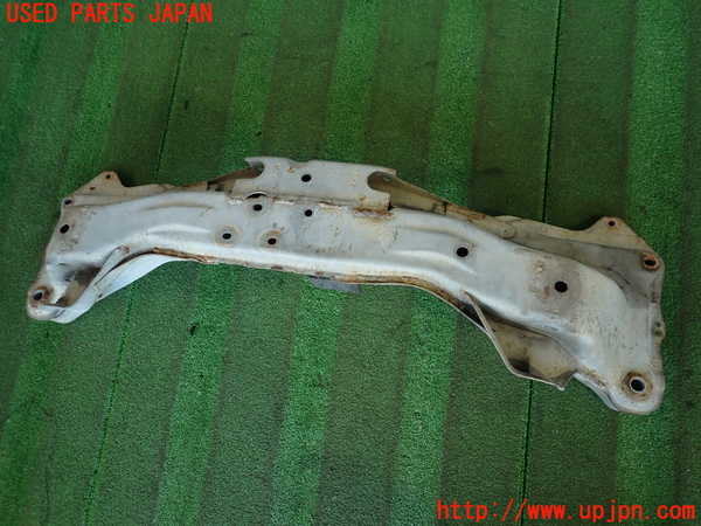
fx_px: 506
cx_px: 350
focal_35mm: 25
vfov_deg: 54.9
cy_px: 263
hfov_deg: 69.4
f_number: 2
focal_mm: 4.5
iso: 160
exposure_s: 1/60
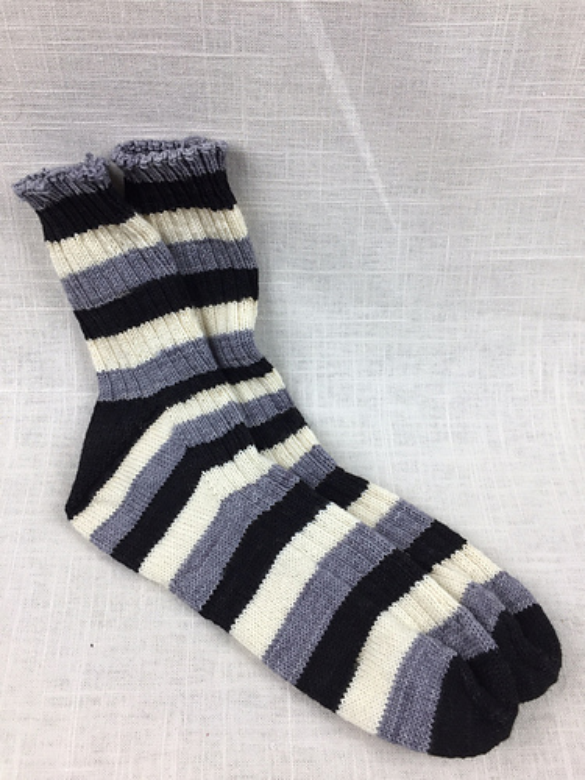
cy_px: 390
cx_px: 292
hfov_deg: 48.2
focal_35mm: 29
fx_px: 653
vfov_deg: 61.7
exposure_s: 1/120
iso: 40
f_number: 2.2
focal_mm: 4.15
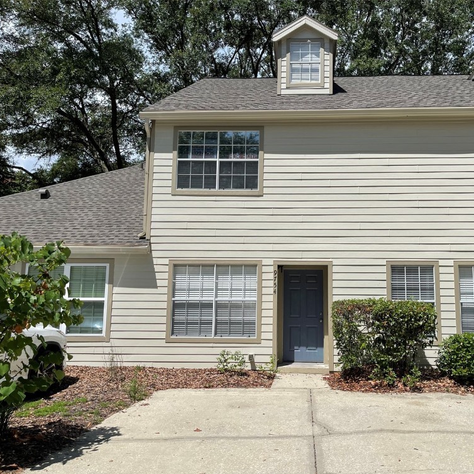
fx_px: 465
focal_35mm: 30
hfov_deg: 53.6
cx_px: 287
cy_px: 241
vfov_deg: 54.0
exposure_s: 1/6250
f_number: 1.6
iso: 32
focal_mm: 5.1
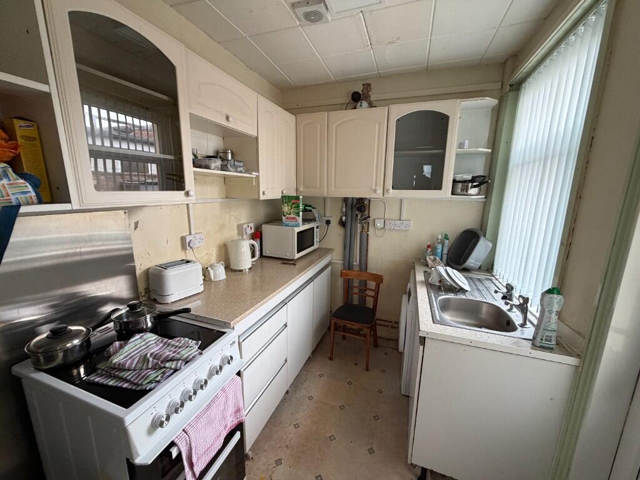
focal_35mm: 14
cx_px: 320
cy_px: 240
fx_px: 259
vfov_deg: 85.7
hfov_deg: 102.1
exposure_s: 1/50
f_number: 2.2
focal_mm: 2.22
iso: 250
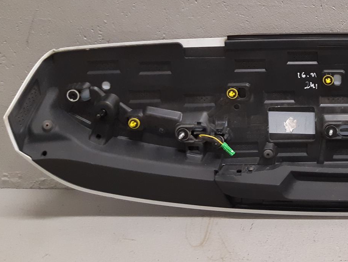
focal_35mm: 58
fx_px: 583
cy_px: 86
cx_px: 374
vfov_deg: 25.1
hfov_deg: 30.1
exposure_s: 1/50
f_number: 1.7
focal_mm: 3.93
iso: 160
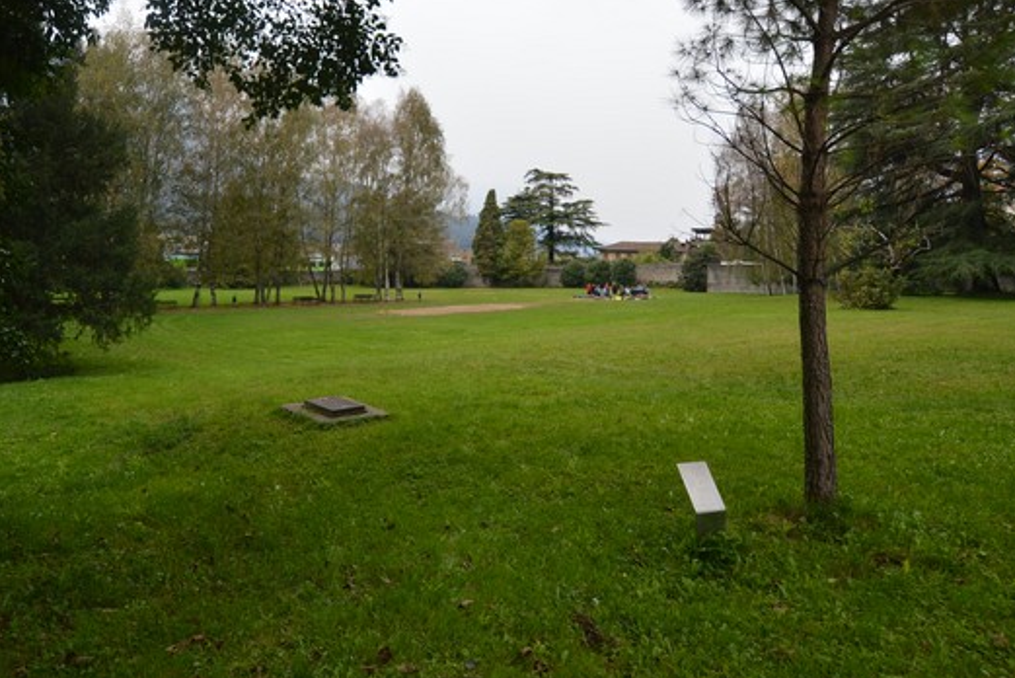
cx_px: 417
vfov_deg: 54.0
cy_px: 224
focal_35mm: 23
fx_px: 649
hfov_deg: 75.4
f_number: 5.6
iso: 100
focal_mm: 10
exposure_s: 1/125
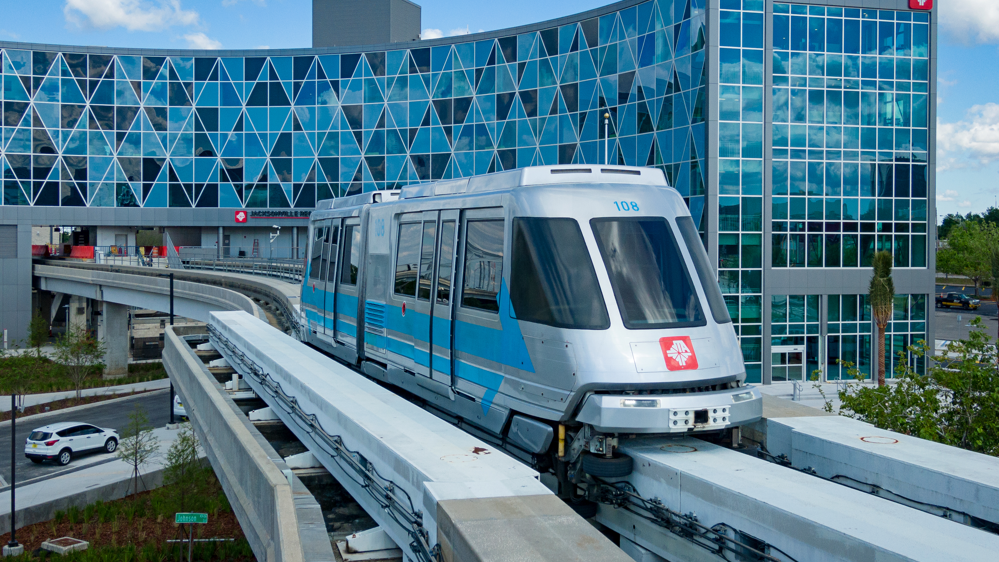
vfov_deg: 28.3
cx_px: 504
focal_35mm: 42
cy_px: 249
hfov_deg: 48.4
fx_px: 1113
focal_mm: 6.48
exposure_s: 1/60
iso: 100
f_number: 3.4
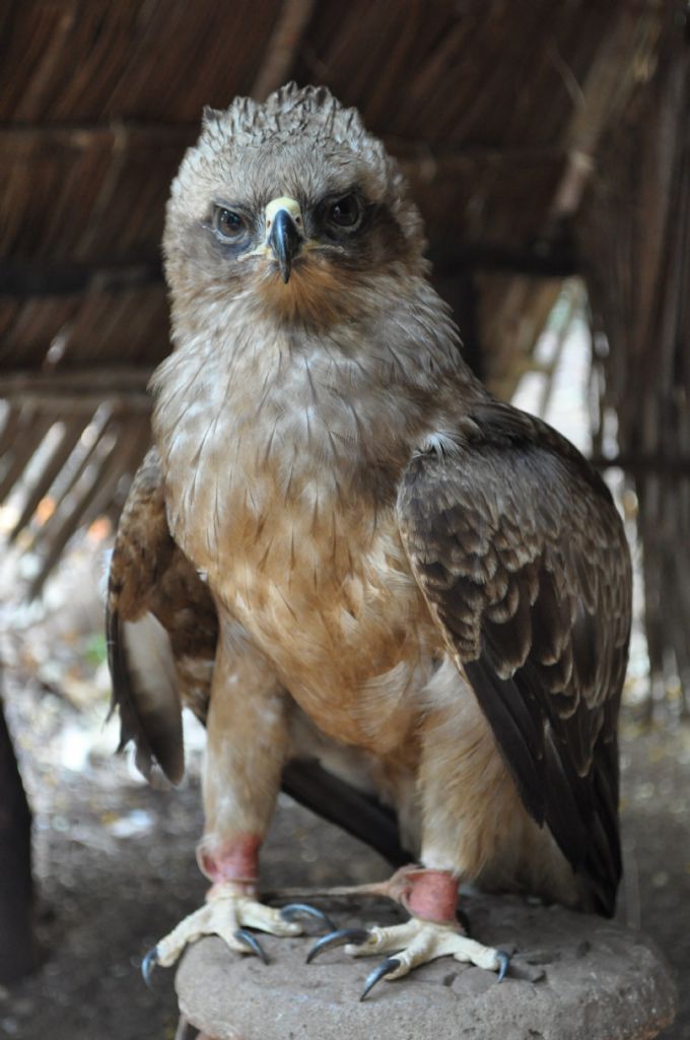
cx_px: 345
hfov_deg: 18.1
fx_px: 2162
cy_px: 520
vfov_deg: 27.0
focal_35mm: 75
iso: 1250
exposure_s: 1/30
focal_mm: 50
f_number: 5.6
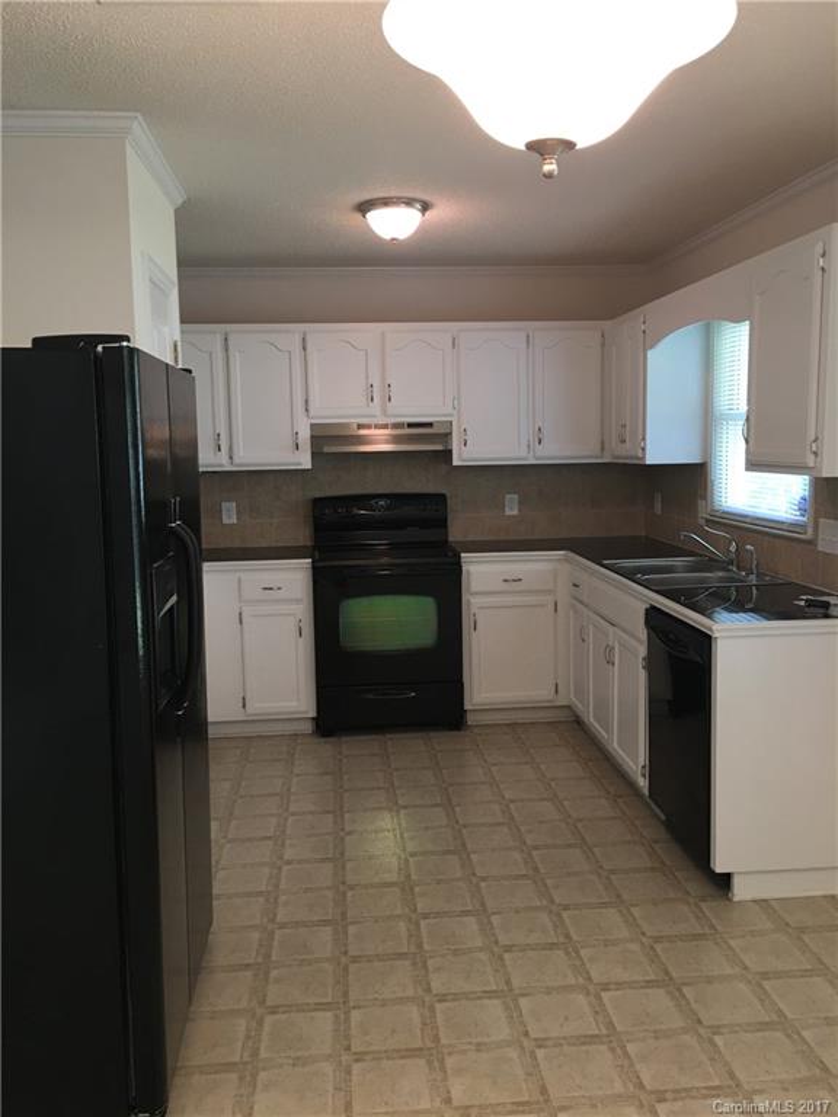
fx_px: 936
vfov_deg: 61.7
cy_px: 558
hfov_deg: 48.2
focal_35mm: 29
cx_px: 419
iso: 25
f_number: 2.2
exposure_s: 1/15
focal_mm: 4.15
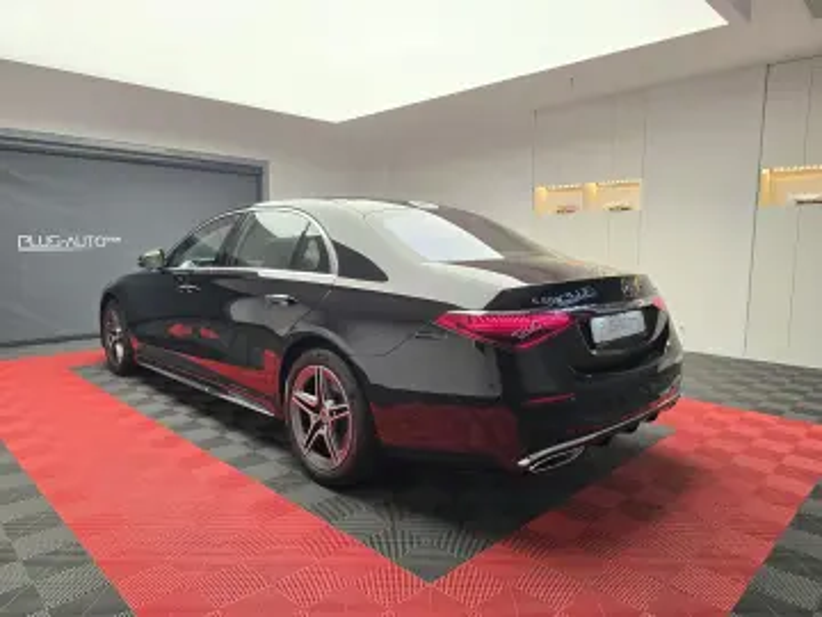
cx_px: 411
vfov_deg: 58.9
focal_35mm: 23
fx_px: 546
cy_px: 308
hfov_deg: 73.9
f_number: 1.7
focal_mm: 6.3
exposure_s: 1/100
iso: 125
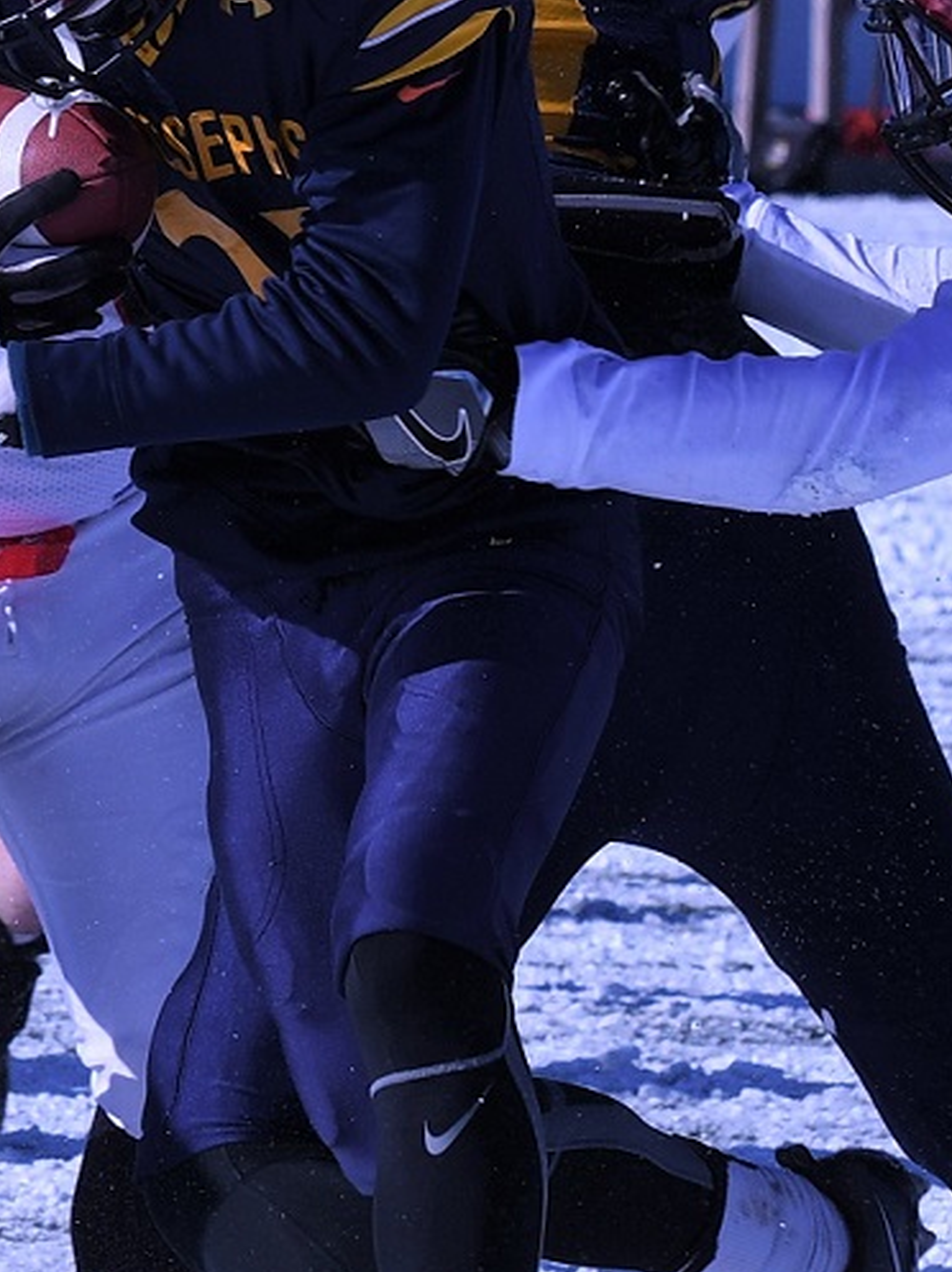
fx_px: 12998
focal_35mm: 354
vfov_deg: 5.6
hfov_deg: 4.2
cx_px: 9
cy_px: 513
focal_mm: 92
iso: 125
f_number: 7.1
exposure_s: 1/1000
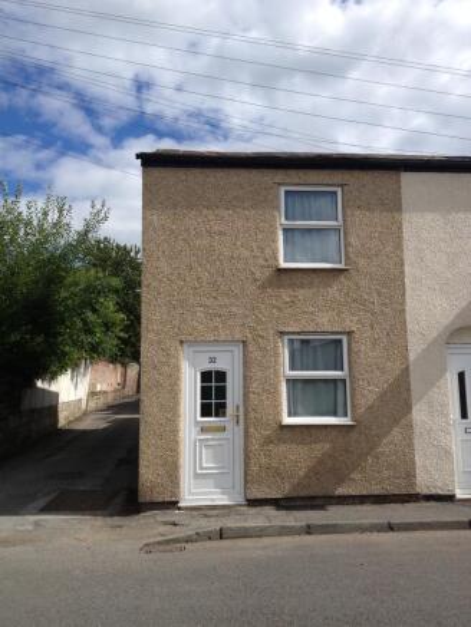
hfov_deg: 40.7
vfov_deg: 52.6
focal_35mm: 35
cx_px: 236
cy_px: 314
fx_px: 635
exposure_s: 1/2045
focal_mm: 4.28
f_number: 2.4
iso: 50
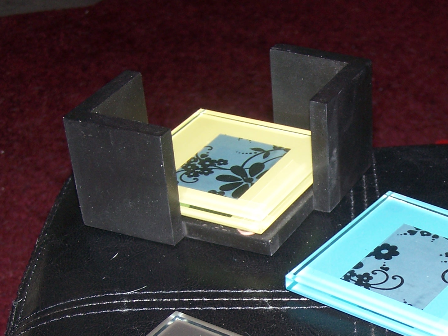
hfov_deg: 21.2
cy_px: 293
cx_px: 387
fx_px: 1178
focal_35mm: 91
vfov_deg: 16.1
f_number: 3
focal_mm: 8.5
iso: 80
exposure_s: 1/60
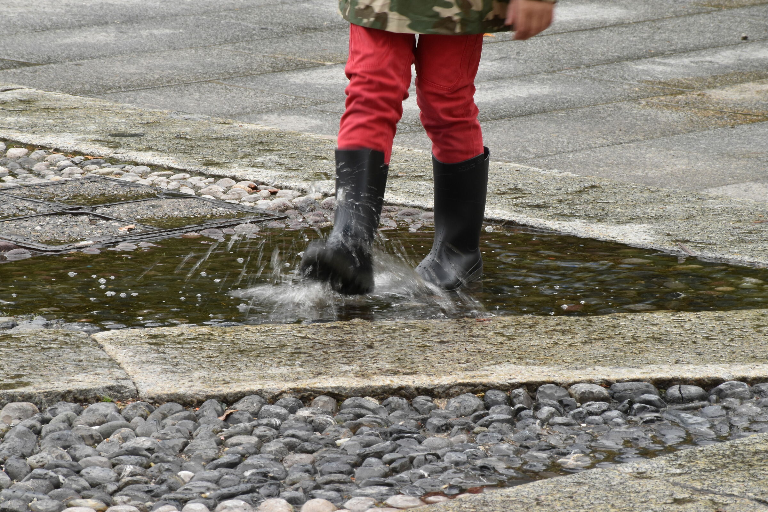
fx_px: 5760
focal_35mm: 270
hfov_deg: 7.6
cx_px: 384
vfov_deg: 5.1
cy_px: 256
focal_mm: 180
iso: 400
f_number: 22
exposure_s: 1/30
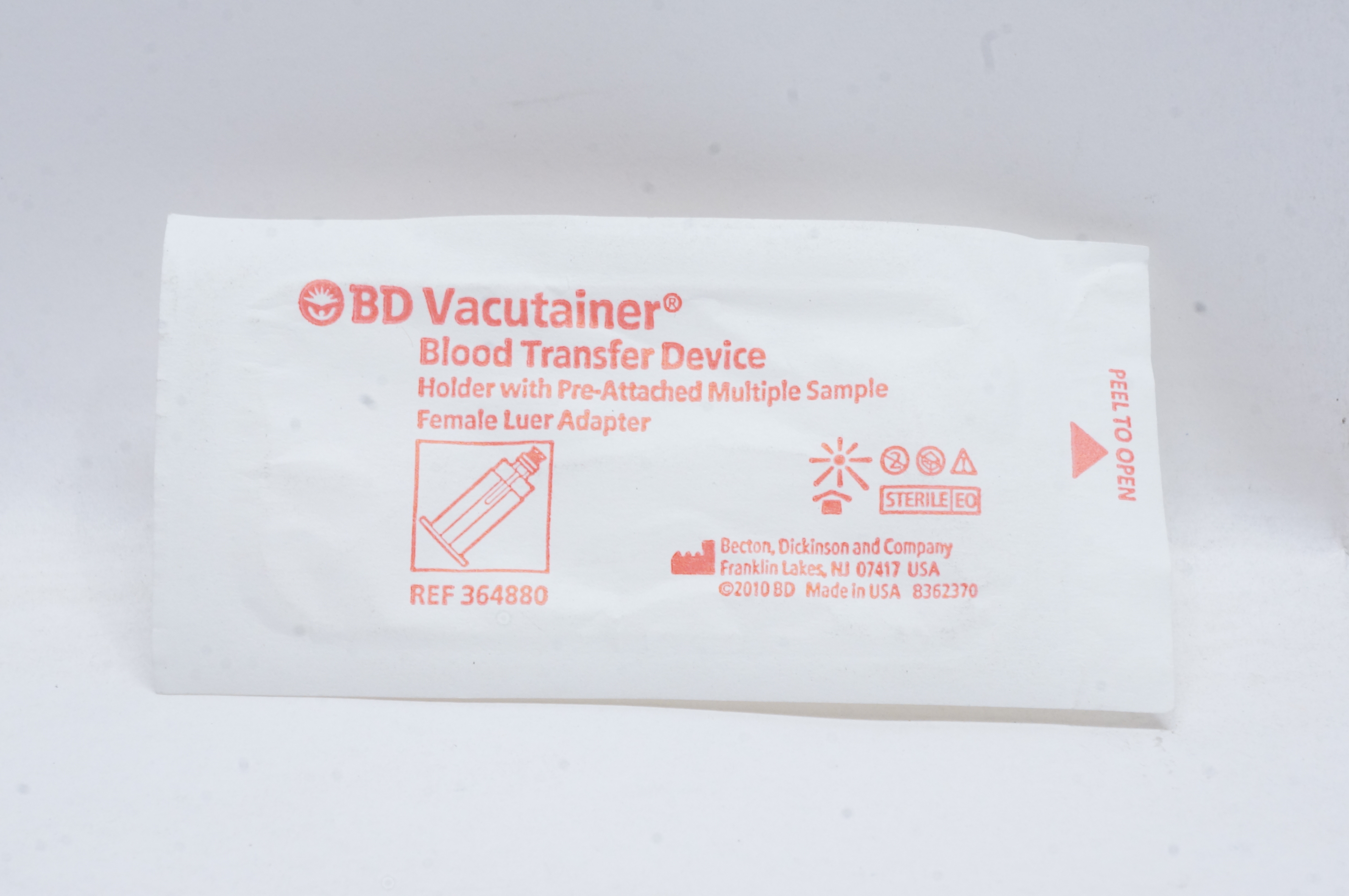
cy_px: 448
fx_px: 3088
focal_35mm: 82
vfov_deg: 16.5
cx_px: 674
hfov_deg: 24.6
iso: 800
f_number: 18
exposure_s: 1/8
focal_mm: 55
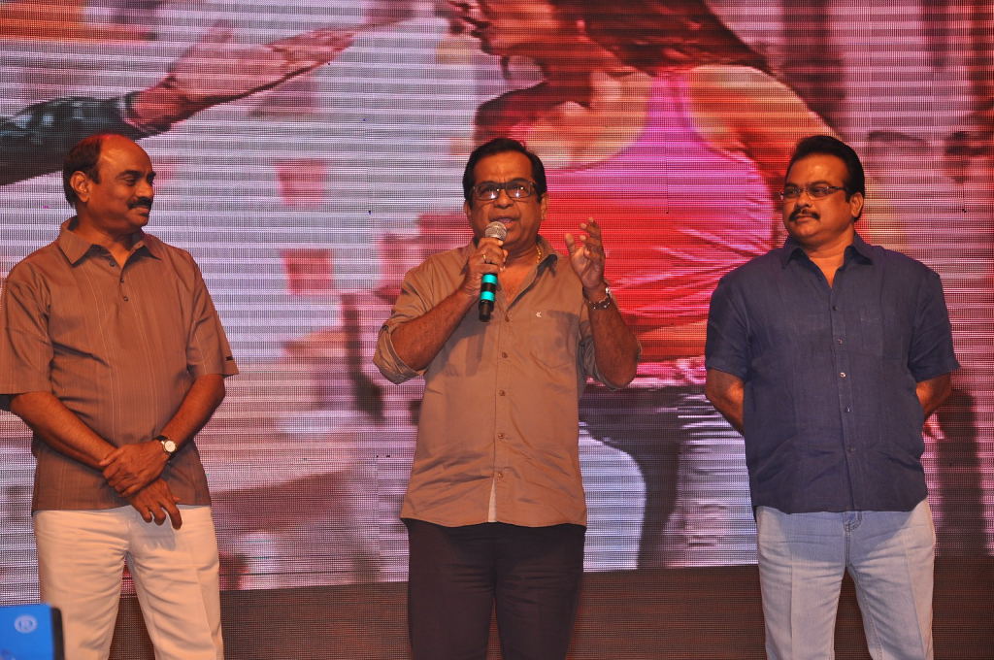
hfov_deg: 19.5
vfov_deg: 13.0
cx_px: 497
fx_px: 2895
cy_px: 330
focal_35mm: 105
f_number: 5.6
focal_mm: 70
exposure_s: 1/125
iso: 250
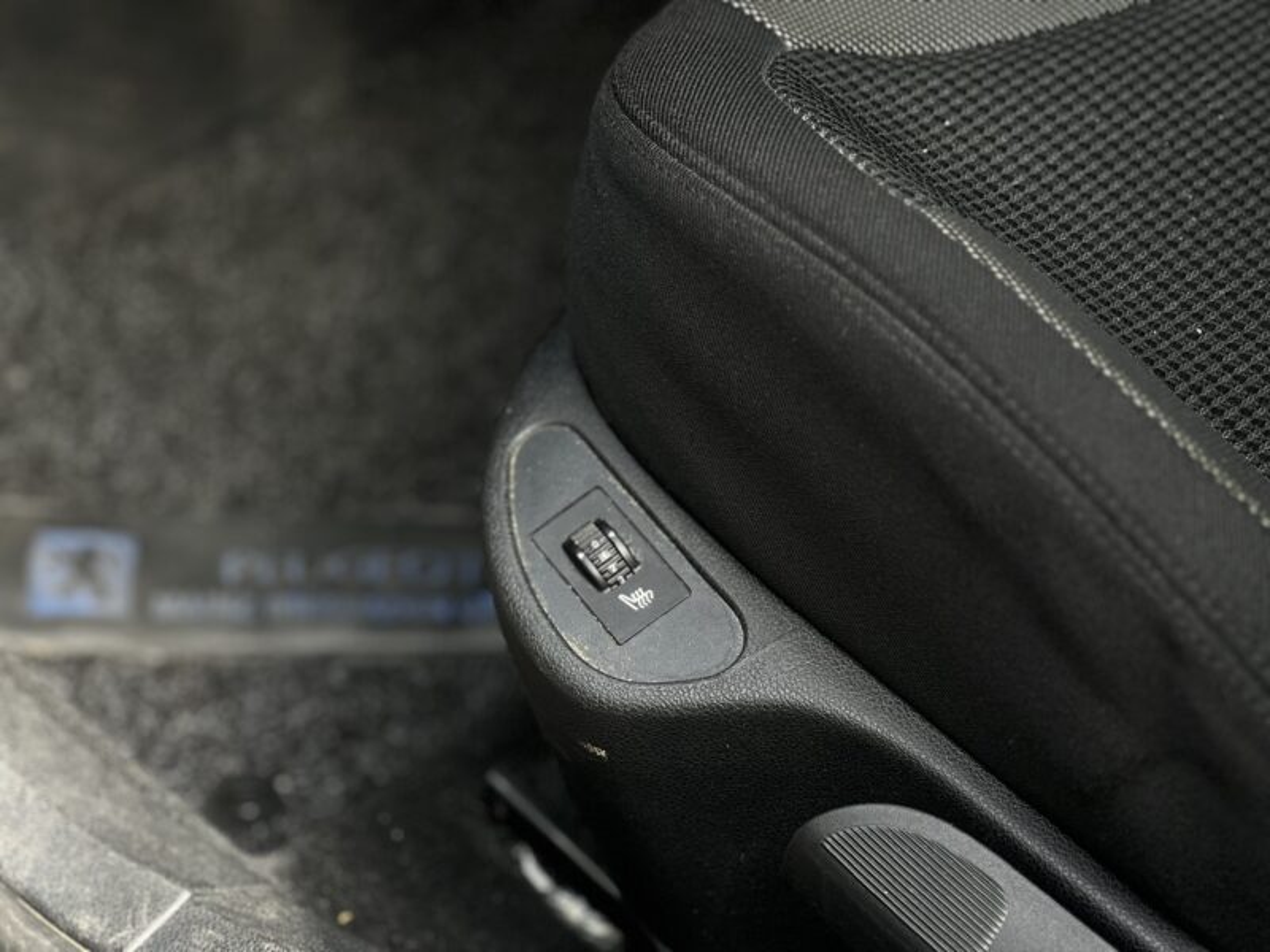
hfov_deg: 25.3
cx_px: 635
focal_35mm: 77
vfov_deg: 19.1
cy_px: 476
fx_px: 2825
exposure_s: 1/121
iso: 80
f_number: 2.8
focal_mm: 9
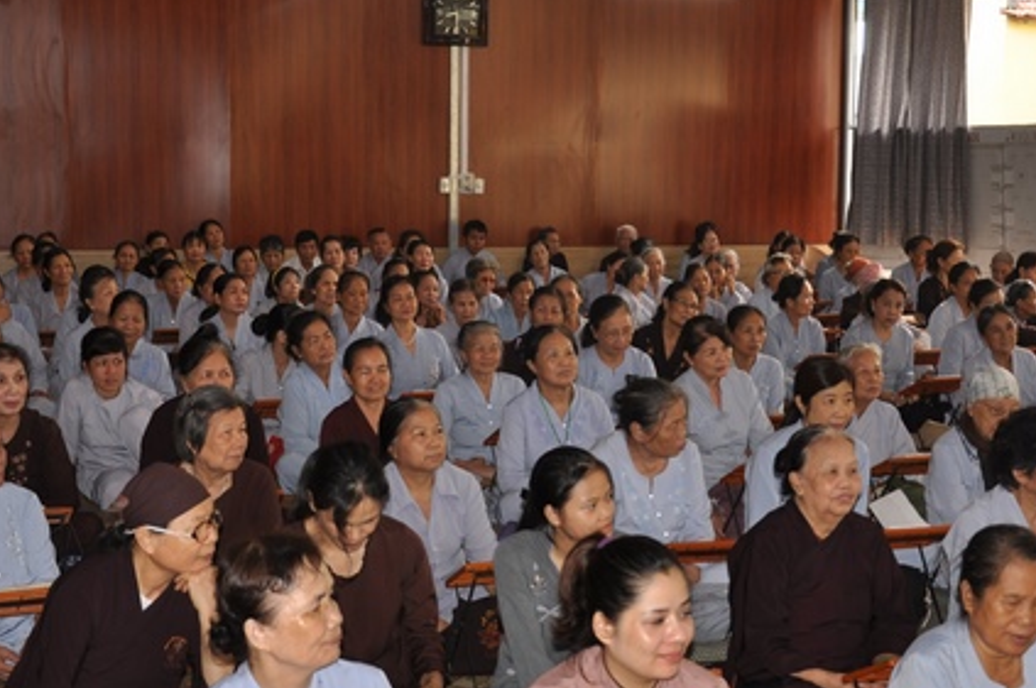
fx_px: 1725
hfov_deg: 33.4
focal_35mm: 60
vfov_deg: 22.6
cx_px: 590
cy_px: 318
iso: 200
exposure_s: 1/60
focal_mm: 26
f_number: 4
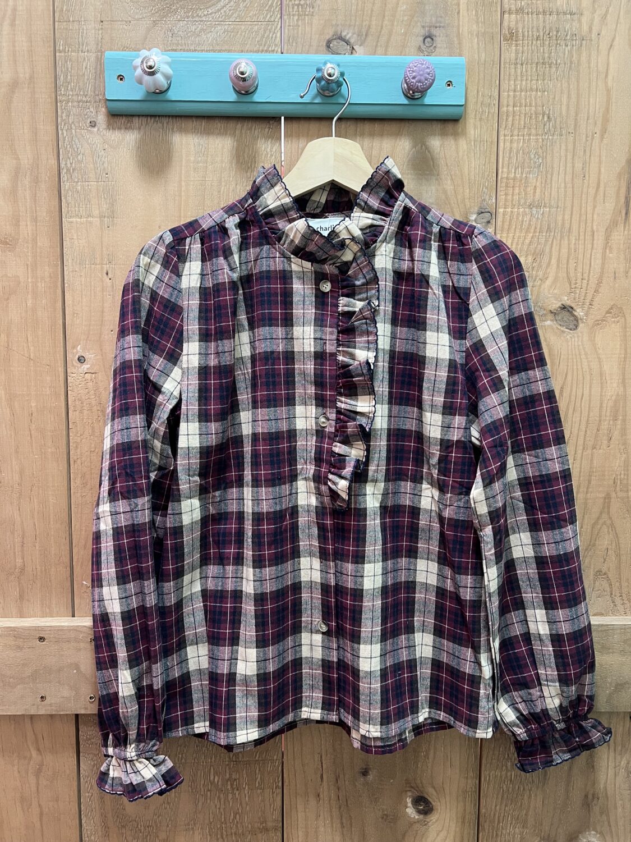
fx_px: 632
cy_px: 421
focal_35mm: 26
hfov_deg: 53.1
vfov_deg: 67.3
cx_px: 316
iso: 200
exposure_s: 1/60
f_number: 1.5
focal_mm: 5.7
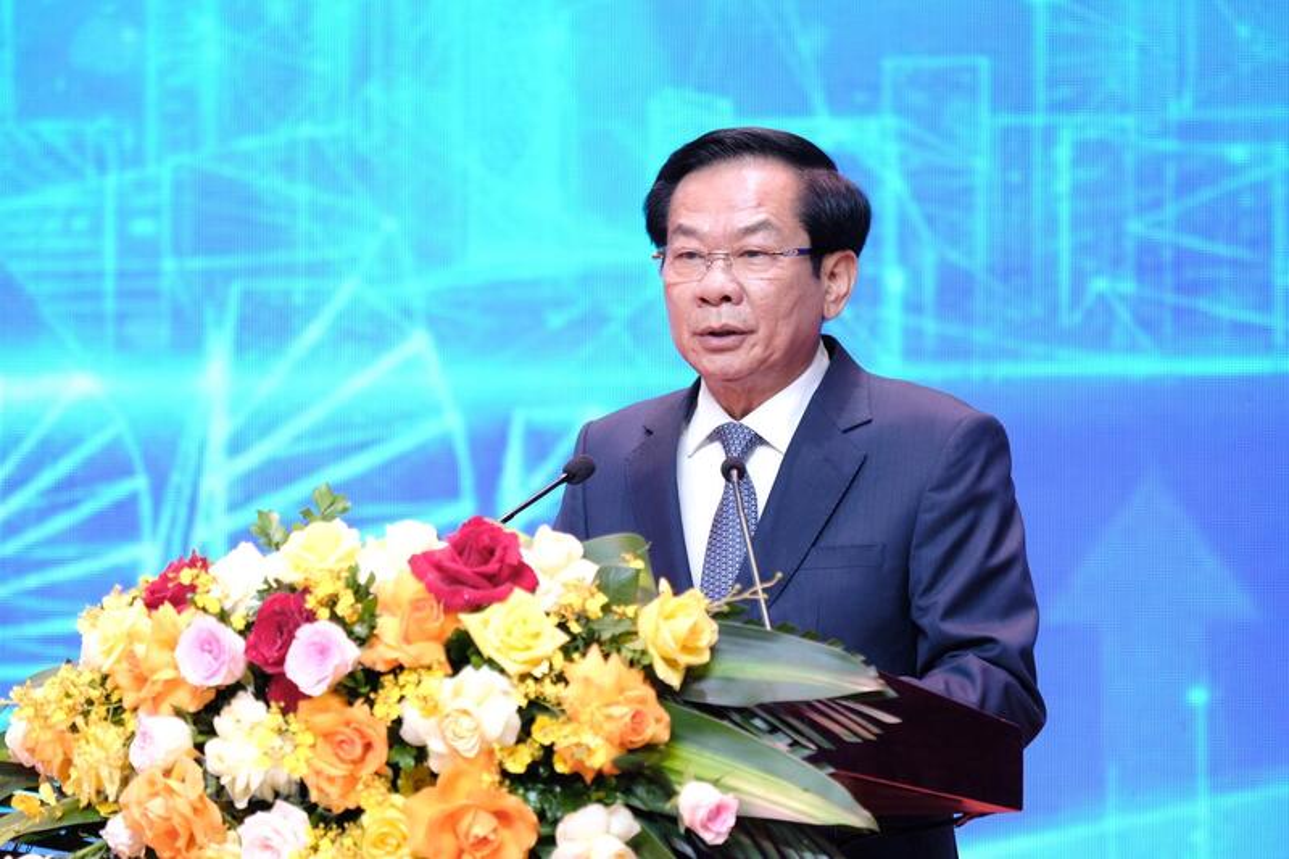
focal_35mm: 246
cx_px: 644
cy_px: 430
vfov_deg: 5.6
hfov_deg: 8.4
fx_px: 8806
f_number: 4.6
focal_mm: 164
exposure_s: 1/125
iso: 1250
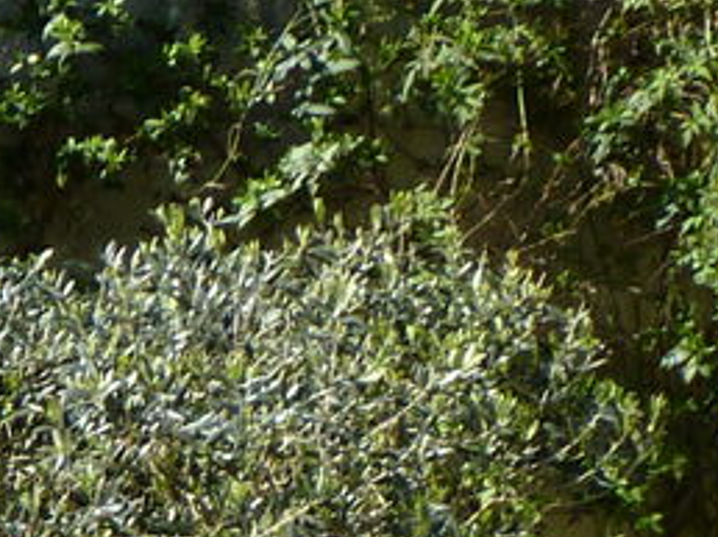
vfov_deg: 5.9
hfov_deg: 7.9
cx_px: -846
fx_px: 4891
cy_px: 1469
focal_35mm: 236
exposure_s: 1/250
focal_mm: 6.8
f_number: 4.5
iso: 80
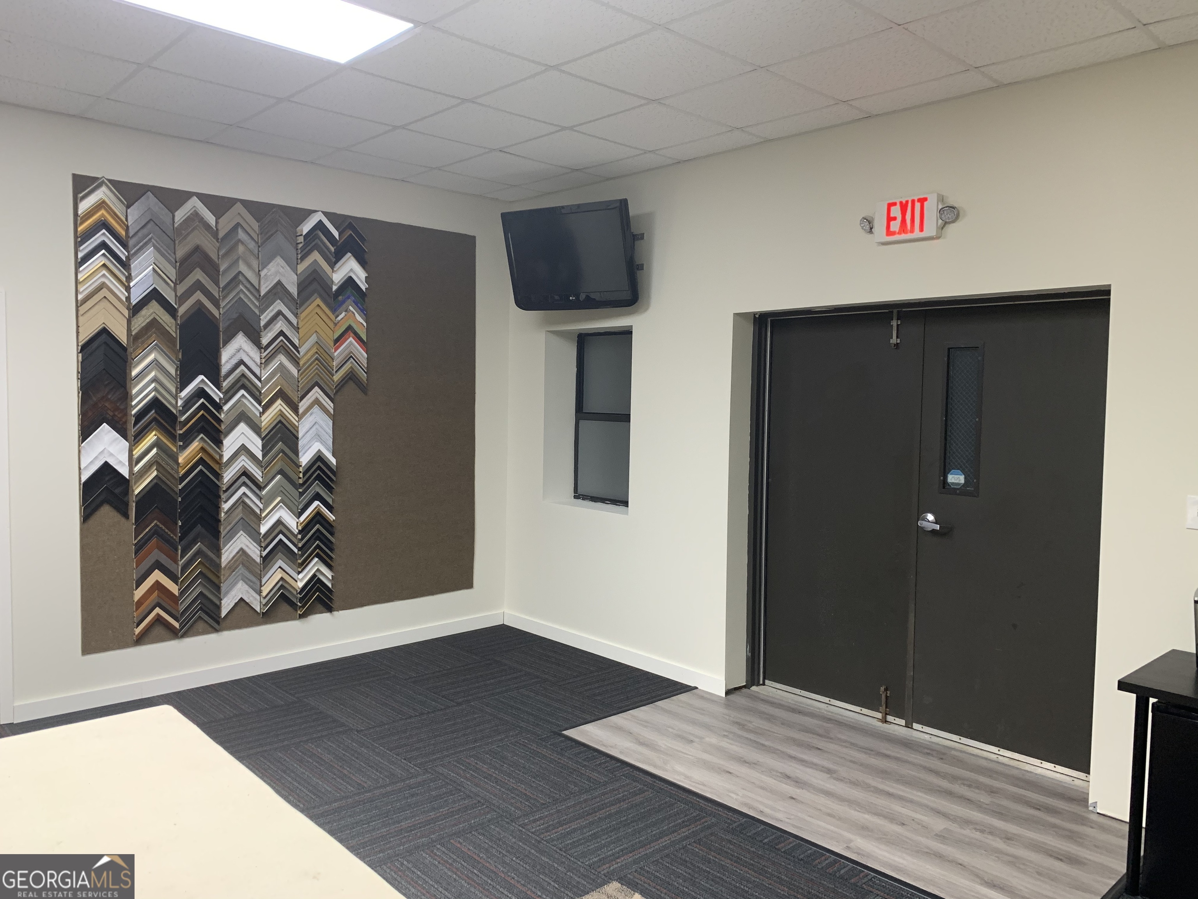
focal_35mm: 26
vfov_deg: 53.1
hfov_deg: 67.3
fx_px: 900
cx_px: 599
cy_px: 450
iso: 160
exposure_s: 1/60
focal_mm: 4.25
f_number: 1.8
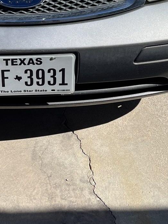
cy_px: -40
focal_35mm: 76
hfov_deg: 18.9
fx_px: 492
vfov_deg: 23.6
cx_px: 5
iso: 50
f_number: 1.6
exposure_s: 1/3623
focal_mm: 5.1
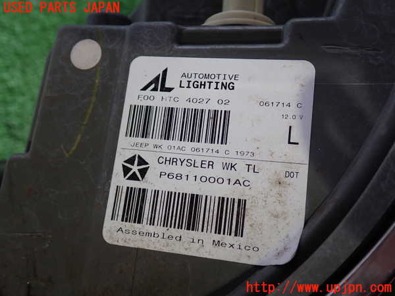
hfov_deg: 51.4
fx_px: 411
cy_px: 148
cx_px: 198
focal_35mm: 36
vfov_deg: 39.7
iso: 200
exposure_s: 1/50
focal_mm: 6.37
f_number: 2.5
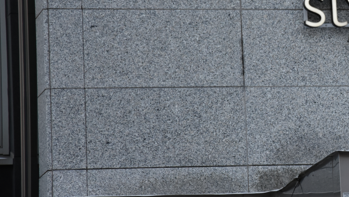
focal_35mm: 297
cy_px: 15
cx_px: 364
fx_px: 2748
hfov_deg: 7.2
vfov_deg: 4.1
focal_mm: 90
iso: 800
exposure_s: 1/125
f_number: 5.6
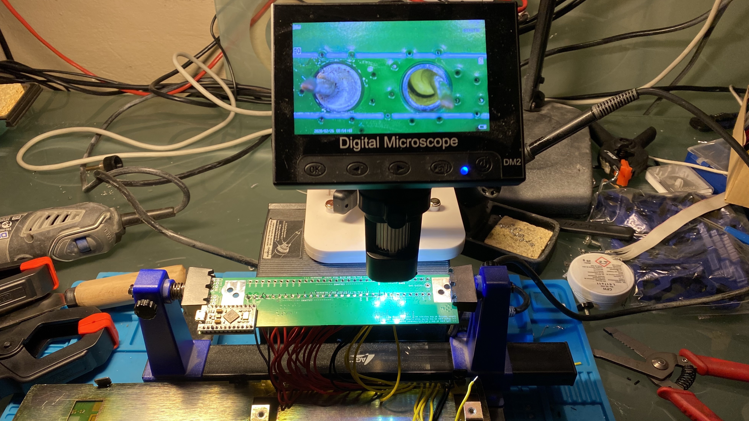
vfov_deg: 39.9
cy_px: 261
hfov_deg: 66.1
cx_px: 372
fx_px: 576
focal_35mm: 29
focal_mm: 4.25
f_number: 1.8
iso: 100
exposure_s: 1/50
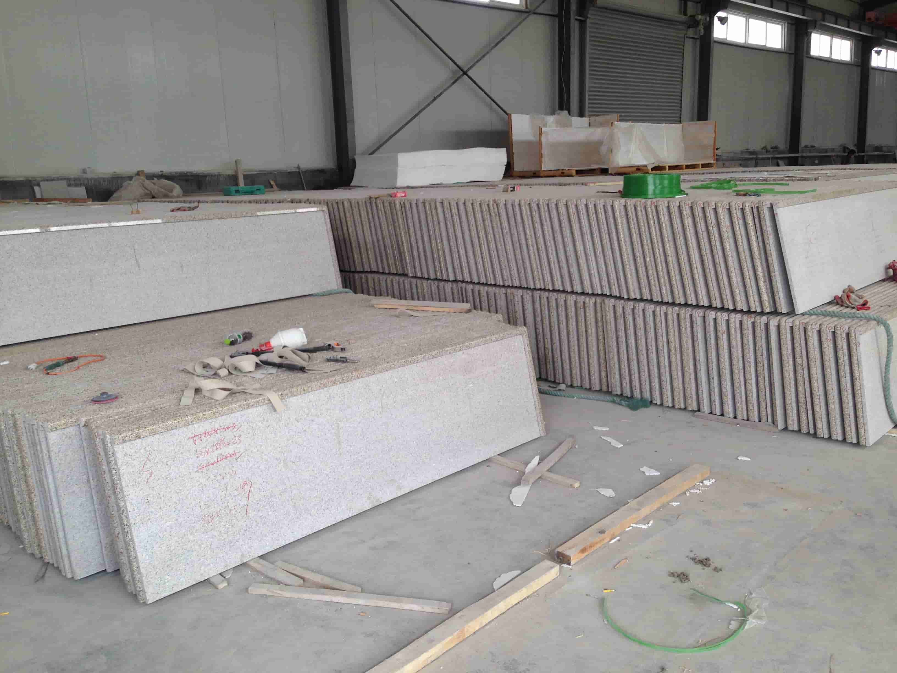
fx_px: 855
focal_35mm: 33
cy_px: 336
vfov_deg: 42.9
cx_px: 448
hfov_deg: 55.4
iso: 50
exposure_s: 1/181
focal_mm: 4.12
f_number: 2.4
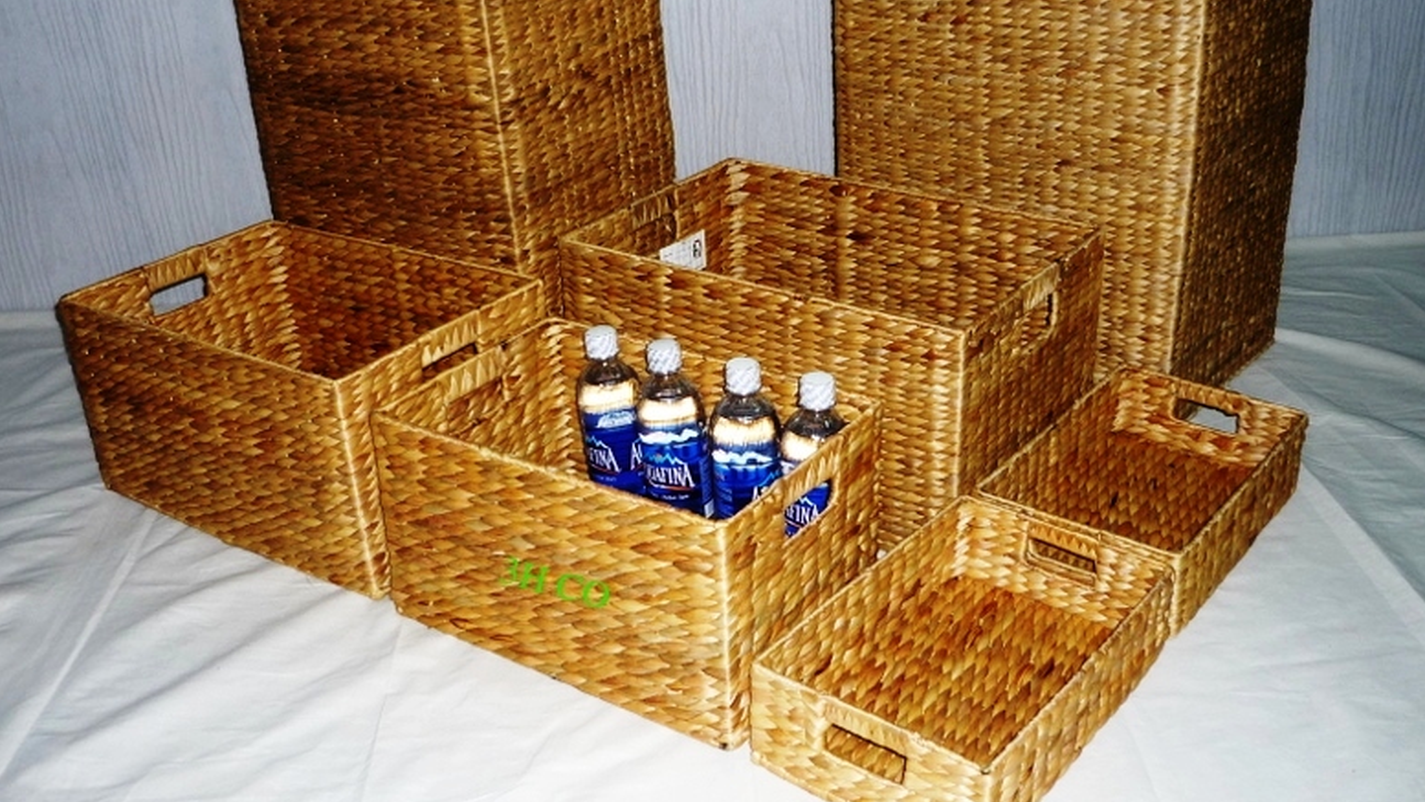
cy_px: 340
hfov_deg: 54.0
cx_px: 730
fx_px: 1398
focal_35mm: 37
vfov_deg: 31.9
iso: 100
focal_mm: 5.5
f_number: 2.8
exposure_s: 1/30
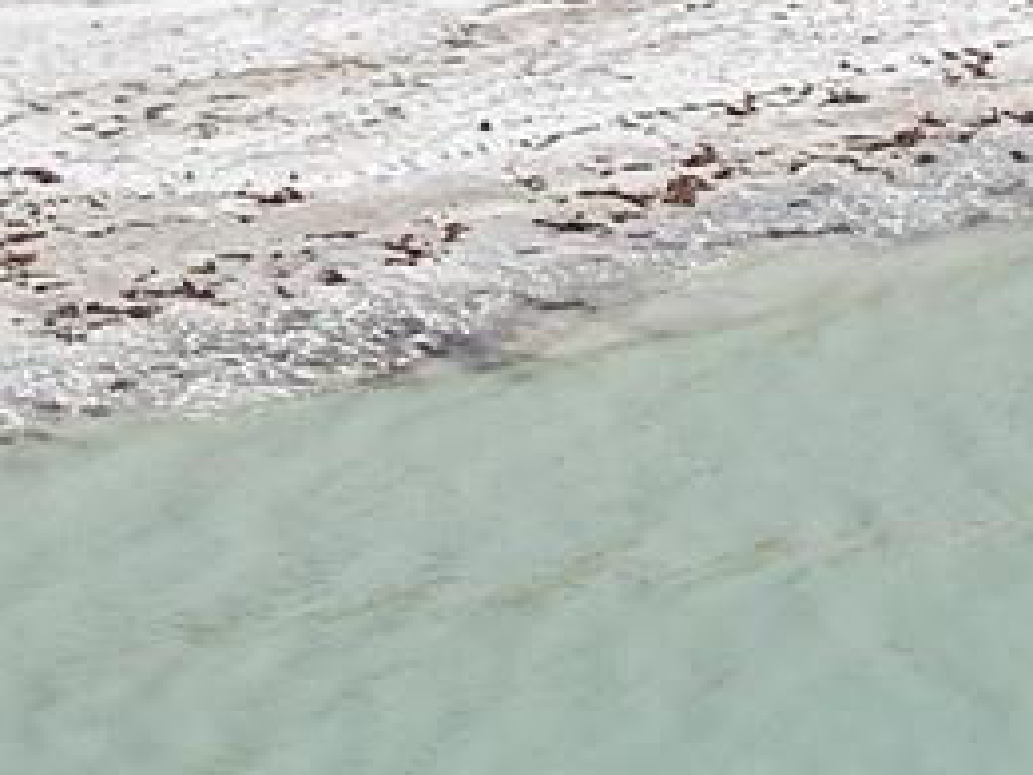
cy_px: -1419
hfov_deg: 4.5
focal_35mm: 431
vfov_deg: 3.4
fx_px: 12862
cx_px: -898
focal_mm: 19.4
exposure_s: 1/1000
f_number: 2.8
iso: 100
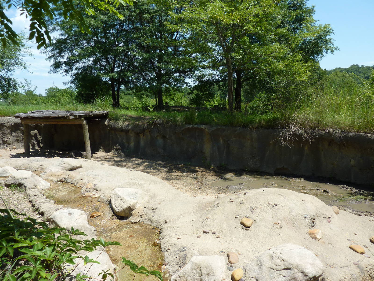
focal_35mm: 25
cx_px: 187
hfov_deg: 69.4
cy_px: 140
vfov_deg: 54.9
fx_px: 270
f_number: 3.5
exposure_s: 1/500
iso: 80
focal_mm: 4.1
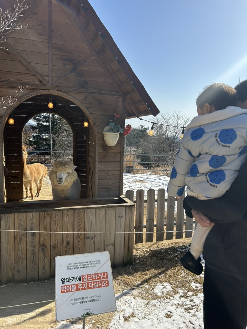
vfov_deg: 67.3
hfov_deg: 53.1
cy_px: 164
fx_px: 247
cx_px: 124
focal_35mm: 26
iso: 50
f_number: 1.5
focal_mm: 5.7
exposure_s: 1/3704
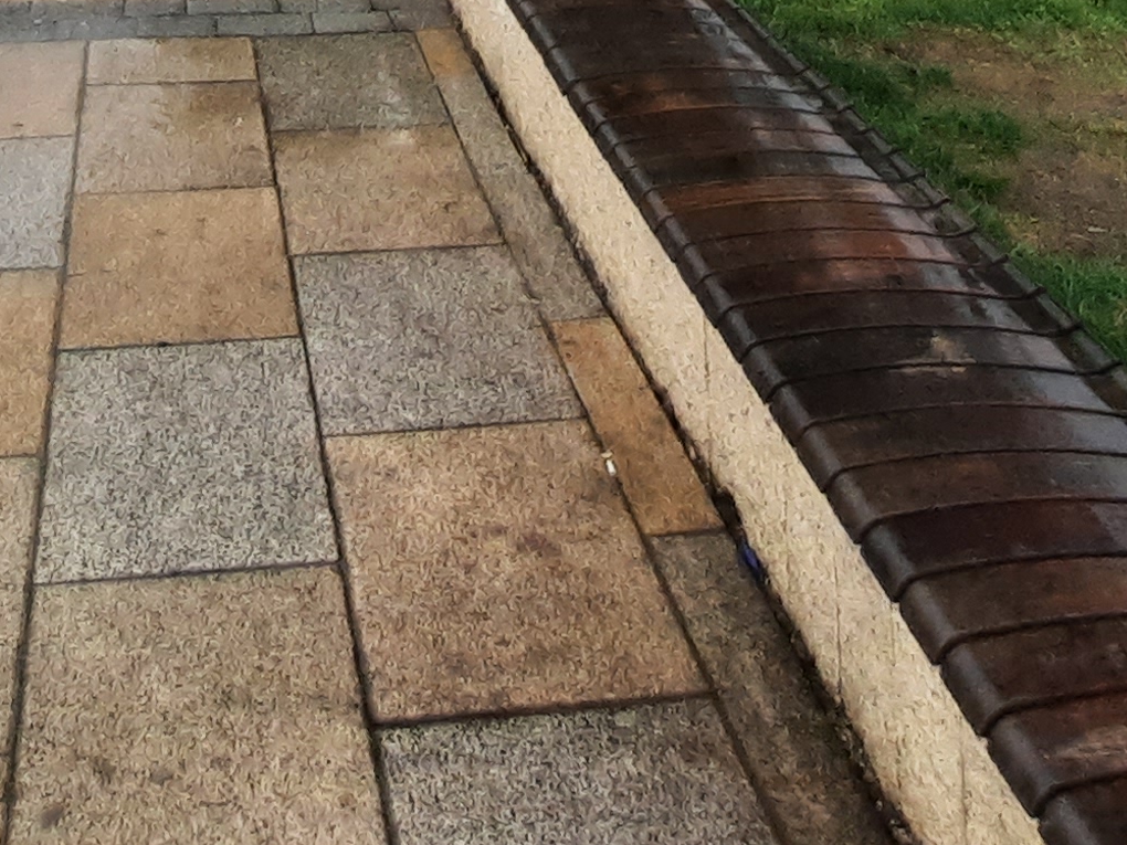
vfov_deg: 20.6
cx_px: 367
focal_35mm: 51
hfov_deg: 37.1
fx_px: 1660
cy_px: -652
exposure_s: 1/201
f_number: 2.2
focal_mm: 1.74
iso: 40
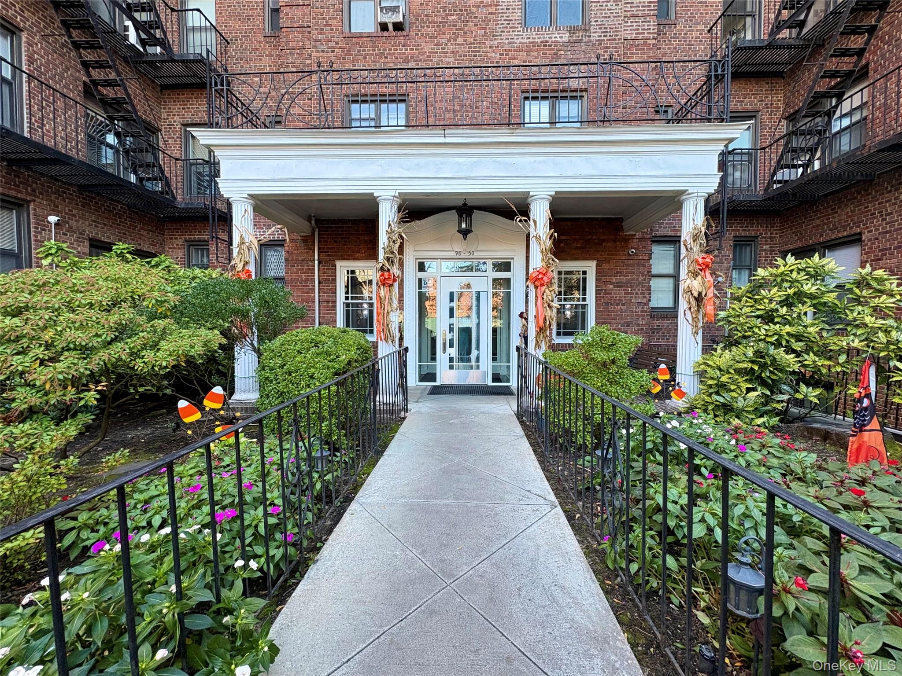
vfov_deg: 85.7
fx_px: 365
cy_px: 338
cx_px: 451
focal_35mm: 14
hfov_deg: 102.1
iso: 80
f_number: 2.2
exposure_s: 1/99
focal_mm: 2.22
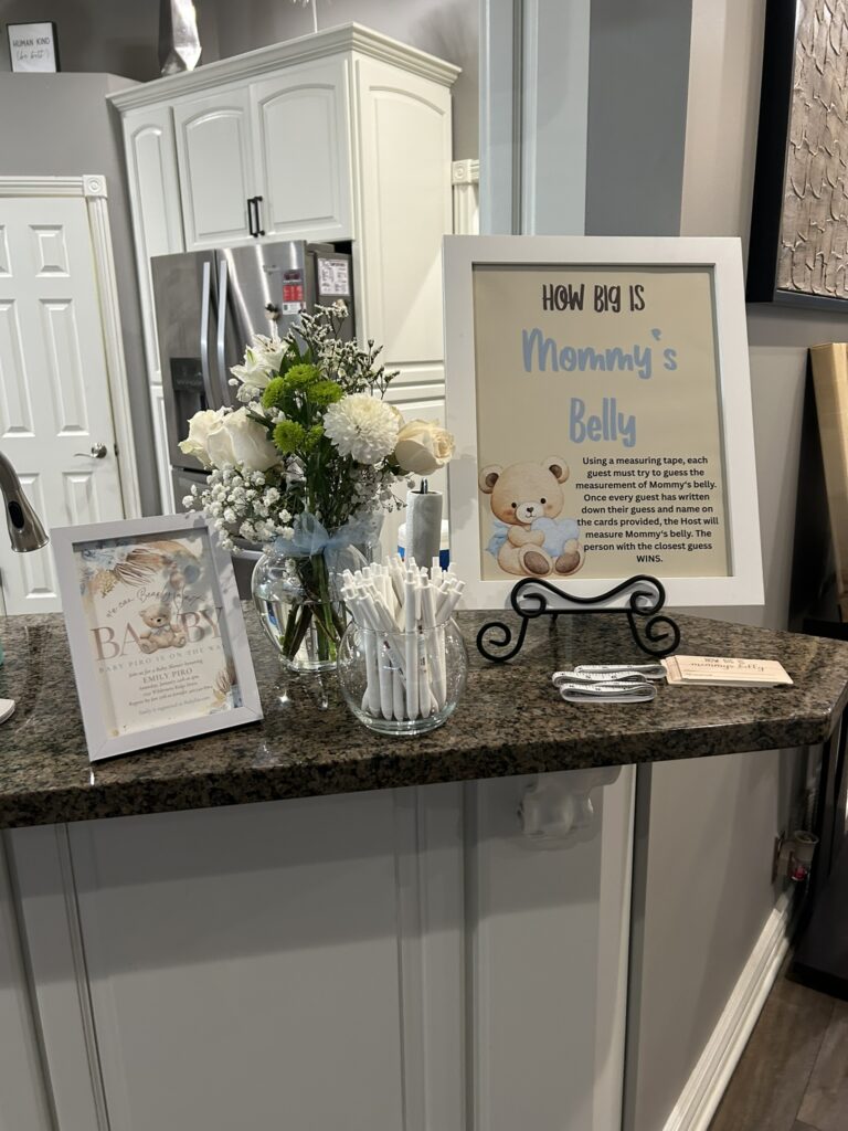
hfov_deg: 53.1
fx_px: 849
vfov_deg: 67.3
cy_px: 566
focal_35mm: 26
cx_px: 424
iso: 200
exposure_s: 1/60
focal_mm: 5.7
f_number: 1.5
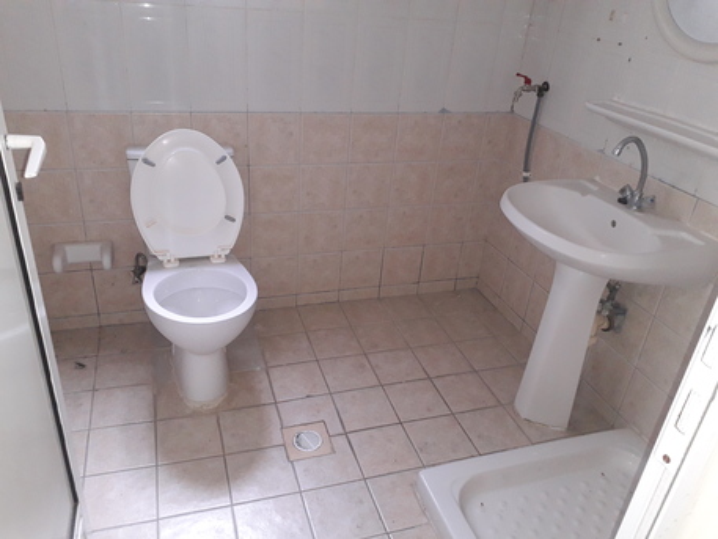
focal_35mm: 27
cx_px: 359
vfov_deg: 51.4
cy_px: 270
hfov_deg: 65.3
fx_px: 560
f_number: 1.9
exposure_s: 1/25
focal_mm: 3.6
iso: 200
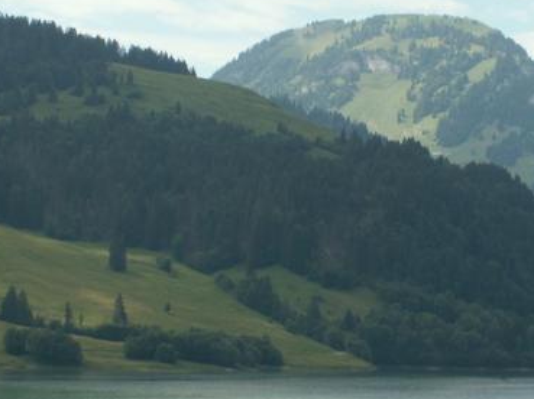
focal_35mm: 125
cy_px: 143
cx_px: 446
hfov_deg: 15.7
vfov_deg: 11.8
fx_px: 1926
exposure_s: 1/100
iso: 50
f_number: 8
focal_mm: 11.95
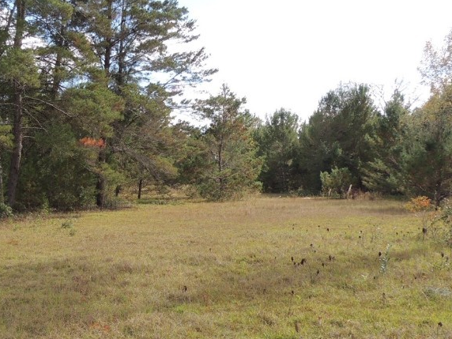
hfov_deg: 43.0
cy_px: 199
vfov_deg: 33.5
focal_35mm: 43
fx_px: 561
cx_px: 137
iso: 100
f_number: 3
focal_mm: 4.3
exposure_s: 1/500
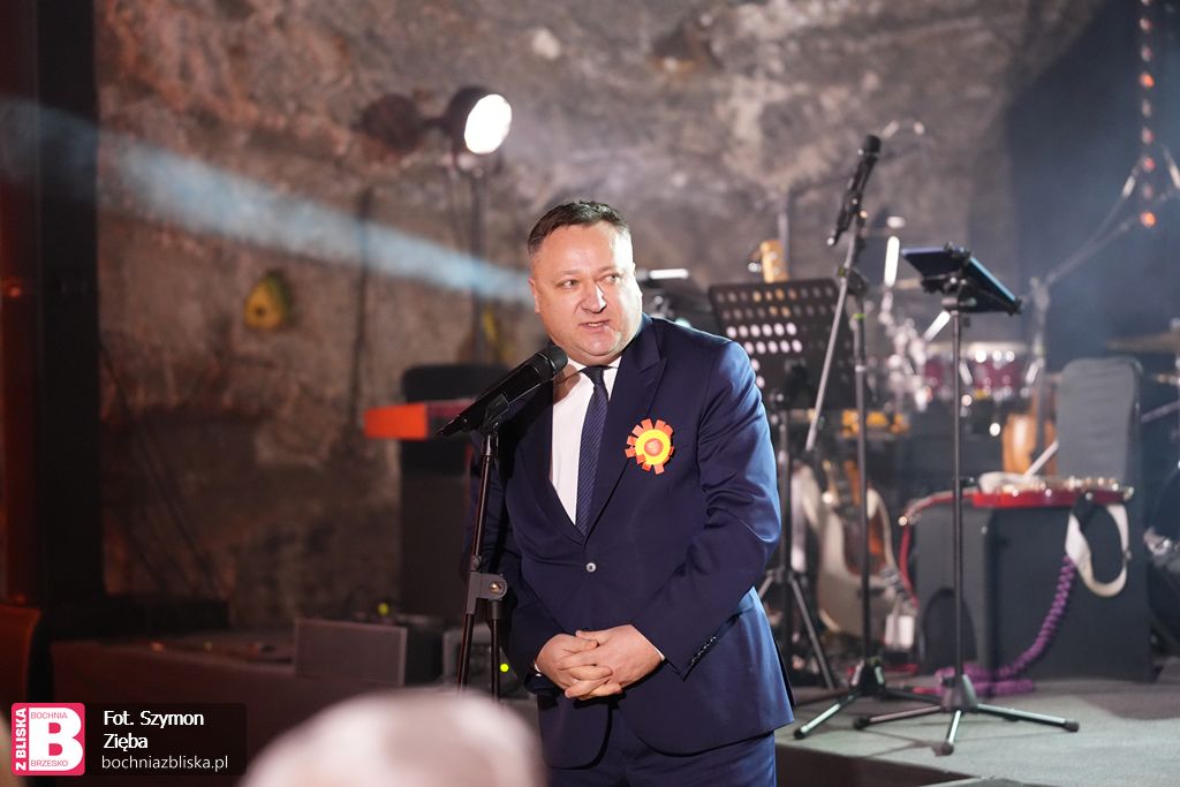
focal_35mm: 102
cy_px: 394
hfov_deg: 20.1
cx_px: 590
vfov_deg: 13.5
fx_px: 3334
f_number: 2.8
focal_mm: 101.7
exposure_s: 1/125
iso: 6400
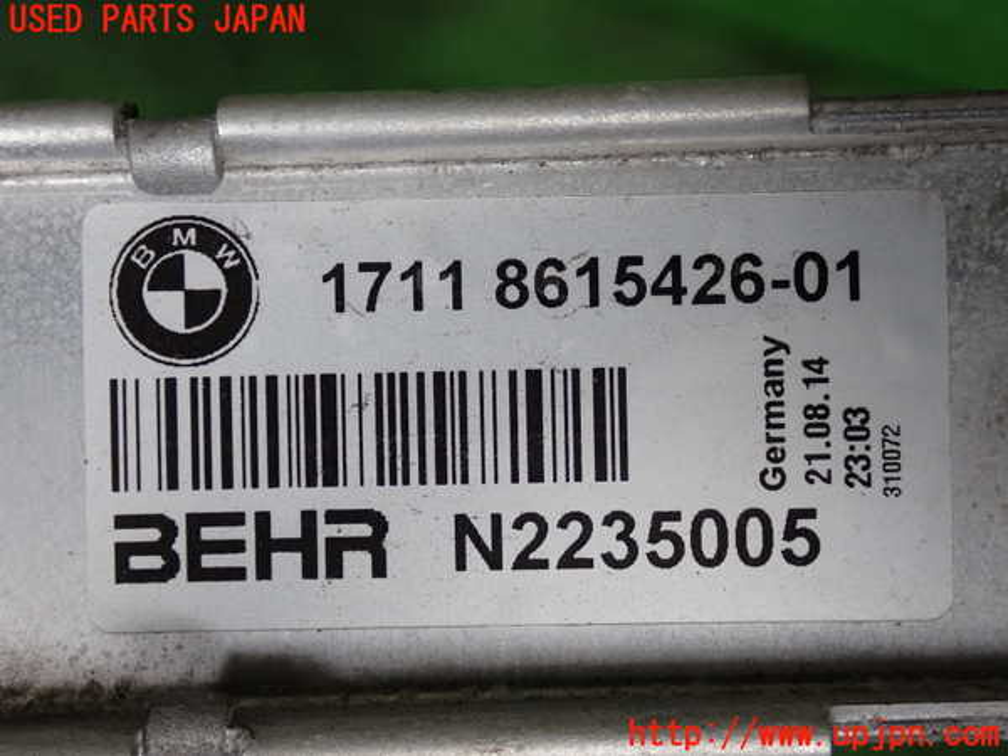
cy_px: 378
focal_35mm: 54
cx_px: 504
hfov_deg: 35.5
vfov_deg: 27.0
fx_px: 1572
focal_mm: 9.65
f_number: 3.3
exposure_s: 1/125
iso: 400
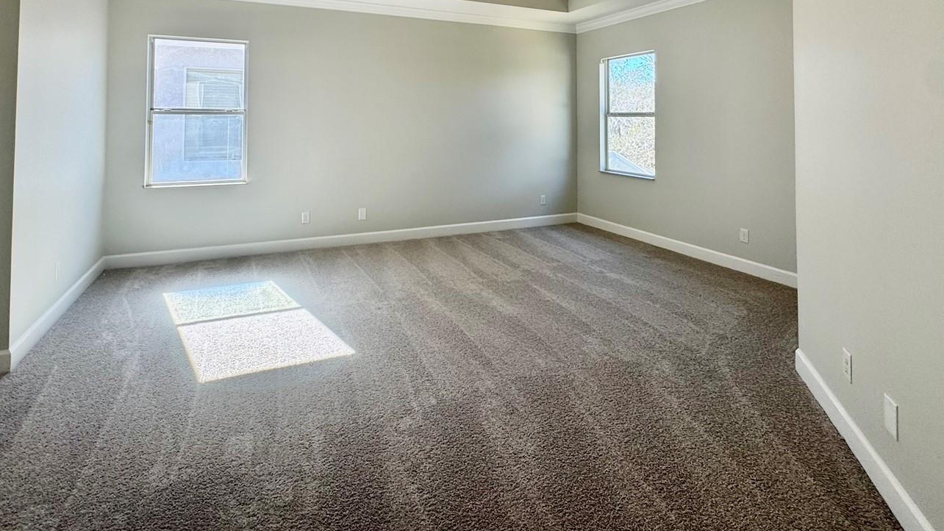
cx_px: 453
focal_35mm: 19
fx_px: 476
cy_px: 108
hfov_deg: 89.5
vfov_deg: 54.4
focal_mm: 2.22
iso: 40
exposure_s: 1/120
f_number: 2.2
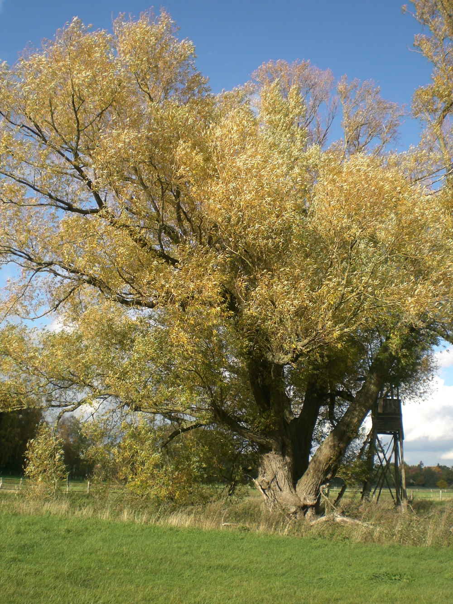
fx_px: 663
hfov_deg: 37.7
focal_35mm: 38
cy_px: 302
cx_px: 226
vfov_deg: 49.0
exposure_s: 1/250
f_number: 4.4
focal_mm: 6.3
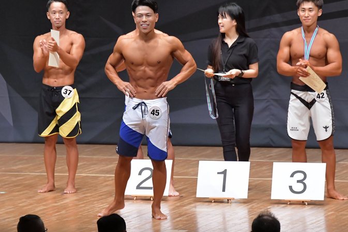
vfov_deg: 4.4
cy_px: 106
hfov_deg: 6.6
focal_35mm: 312
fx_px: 3015
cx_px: 159
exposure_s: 1/400
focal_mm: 180
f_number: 5.6
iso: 8000
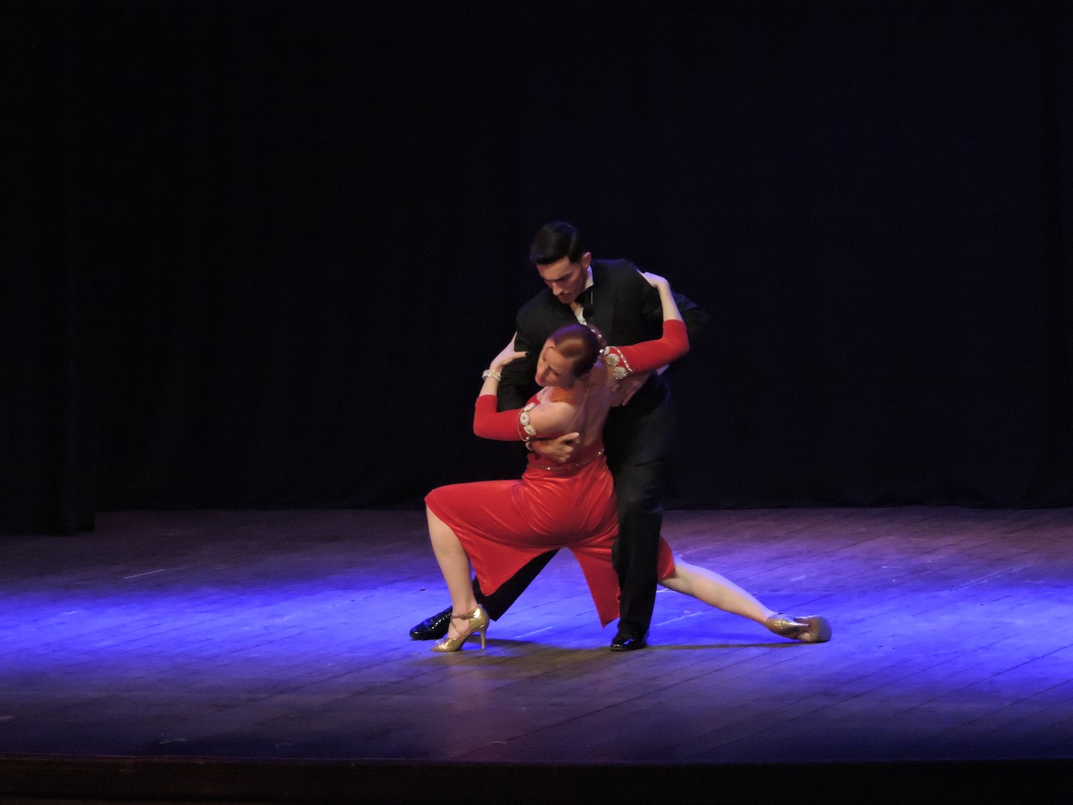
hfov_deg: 11.6
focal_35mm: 170
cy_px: 402
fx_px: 5269
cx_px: 536
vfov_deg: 8.7
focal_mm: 30.3
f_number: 4.5
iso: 1600
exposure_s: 1/160
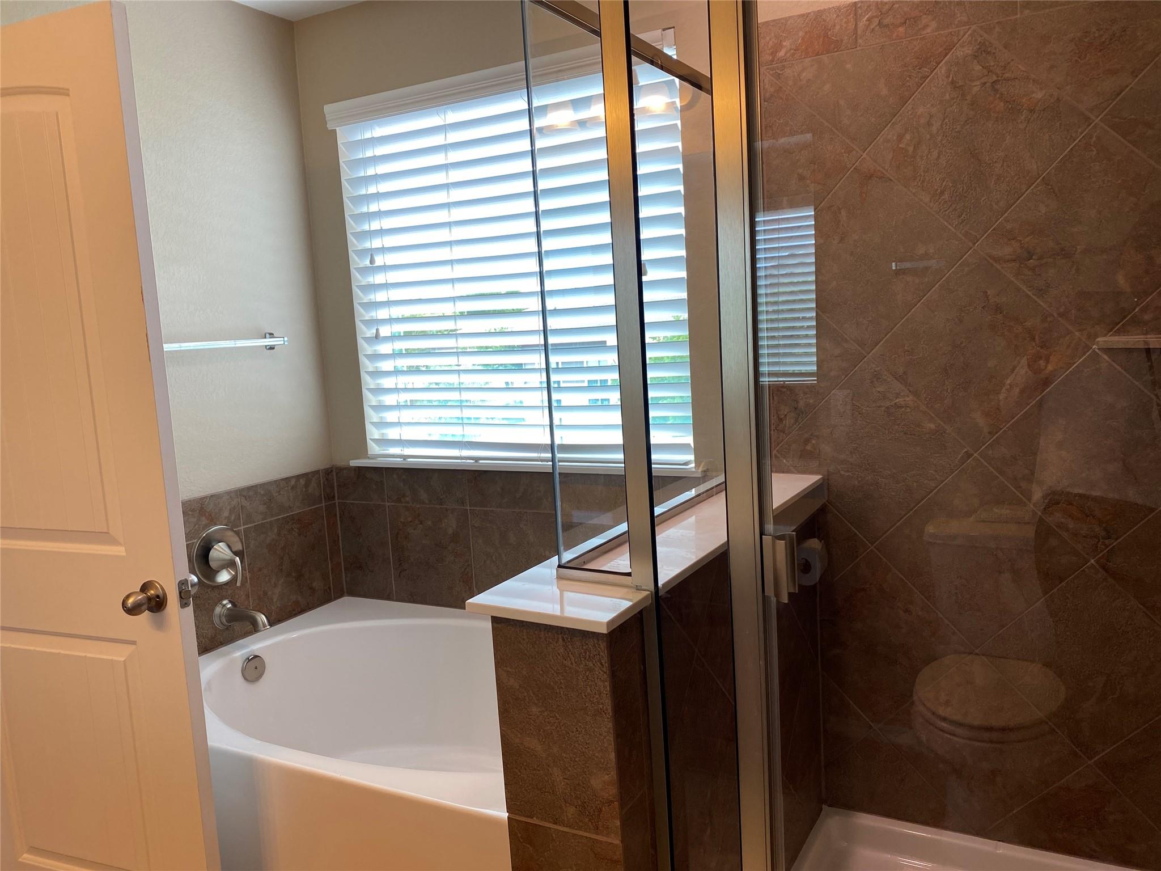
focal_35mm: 26
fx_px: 872
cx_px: 580
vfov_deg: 53.1
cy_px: 436
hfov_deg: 67.3
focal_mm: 4.25
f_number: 1.8
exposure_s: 1/120
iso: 50
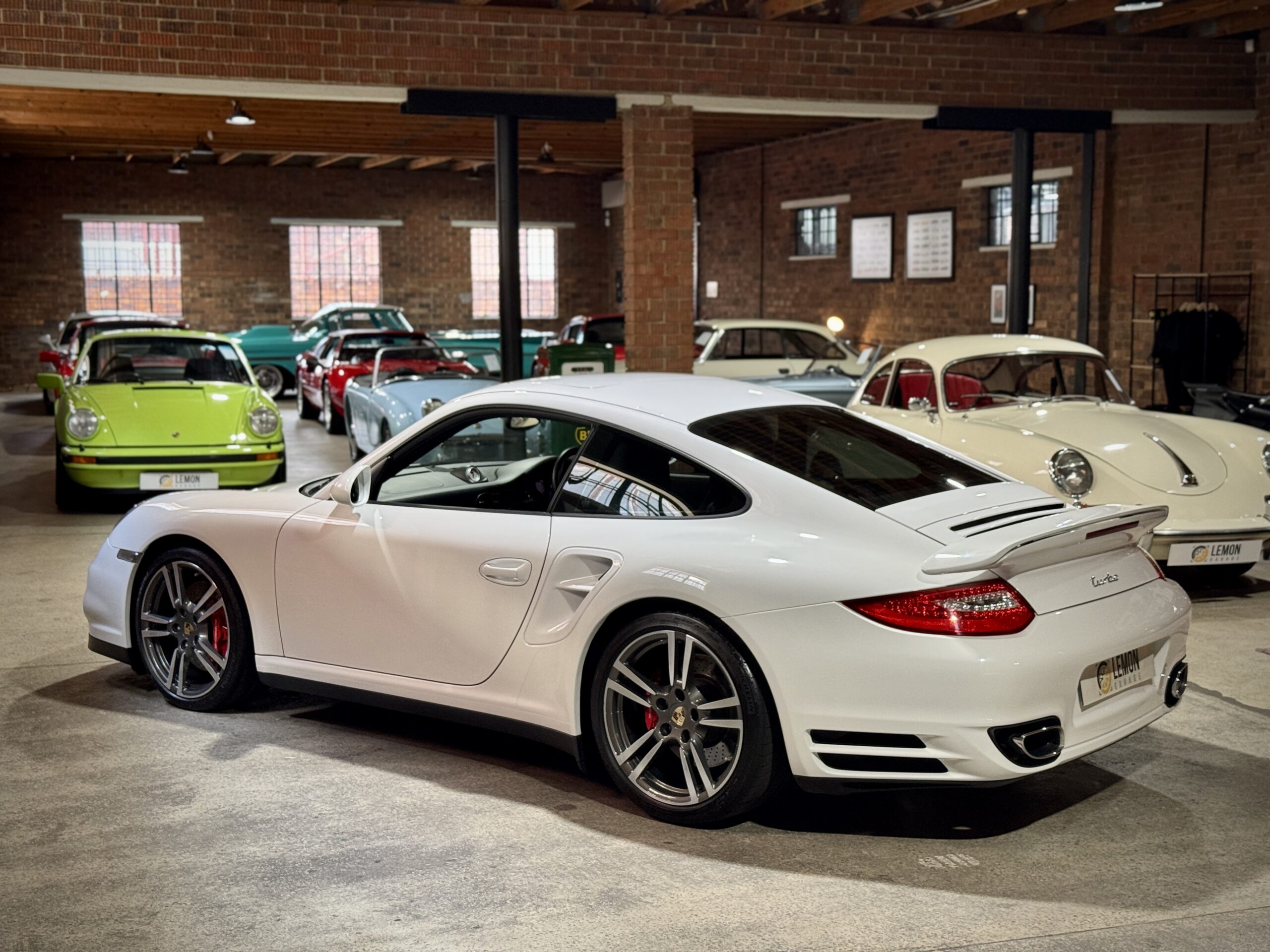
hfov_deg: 39.7
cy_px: 476
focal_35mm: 48
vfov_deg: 30.3
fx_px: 1761
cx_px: 635
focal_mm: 6.76
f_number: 1.78
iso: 125
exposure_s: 1/50
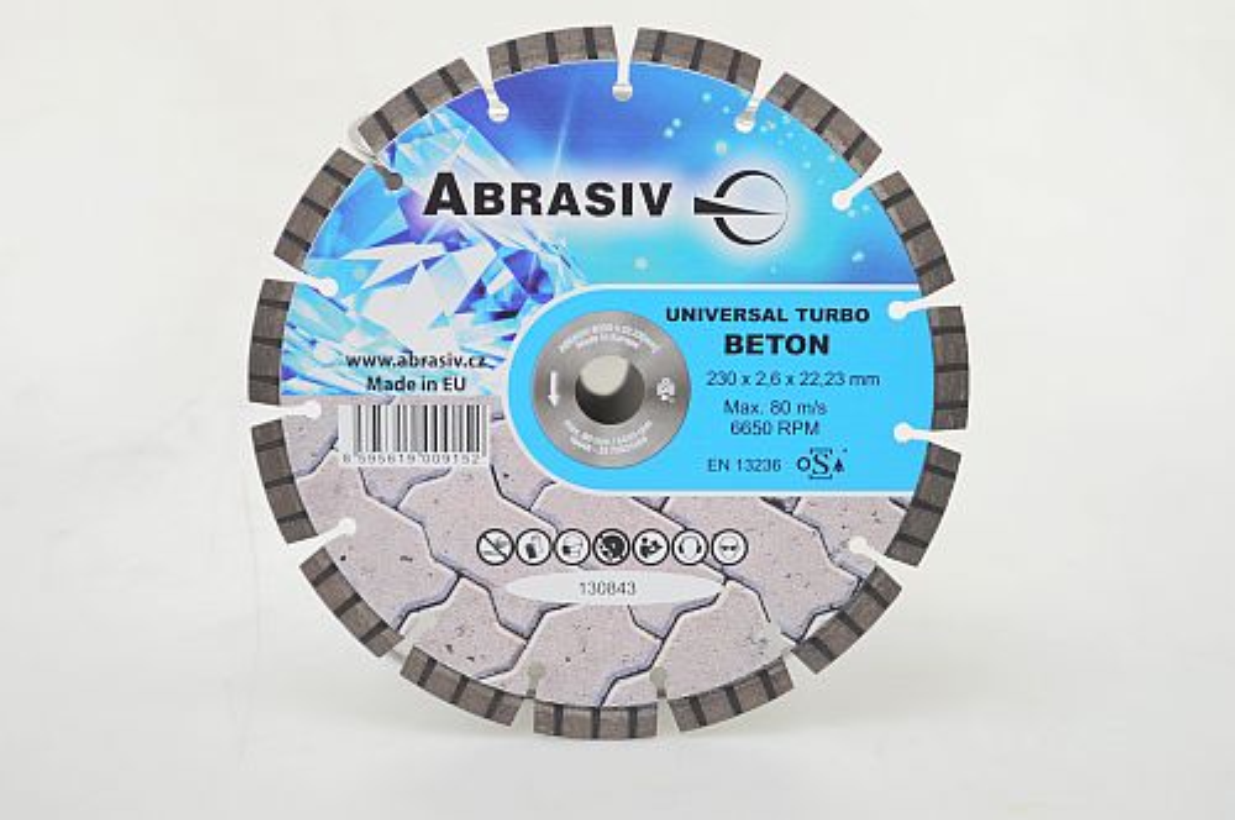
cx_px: 618
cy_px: 410
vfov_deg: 19.7
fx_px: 2364
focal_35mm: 69
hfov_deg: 29.3
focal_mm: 46
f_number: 5.3
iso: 400
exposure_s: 1/80
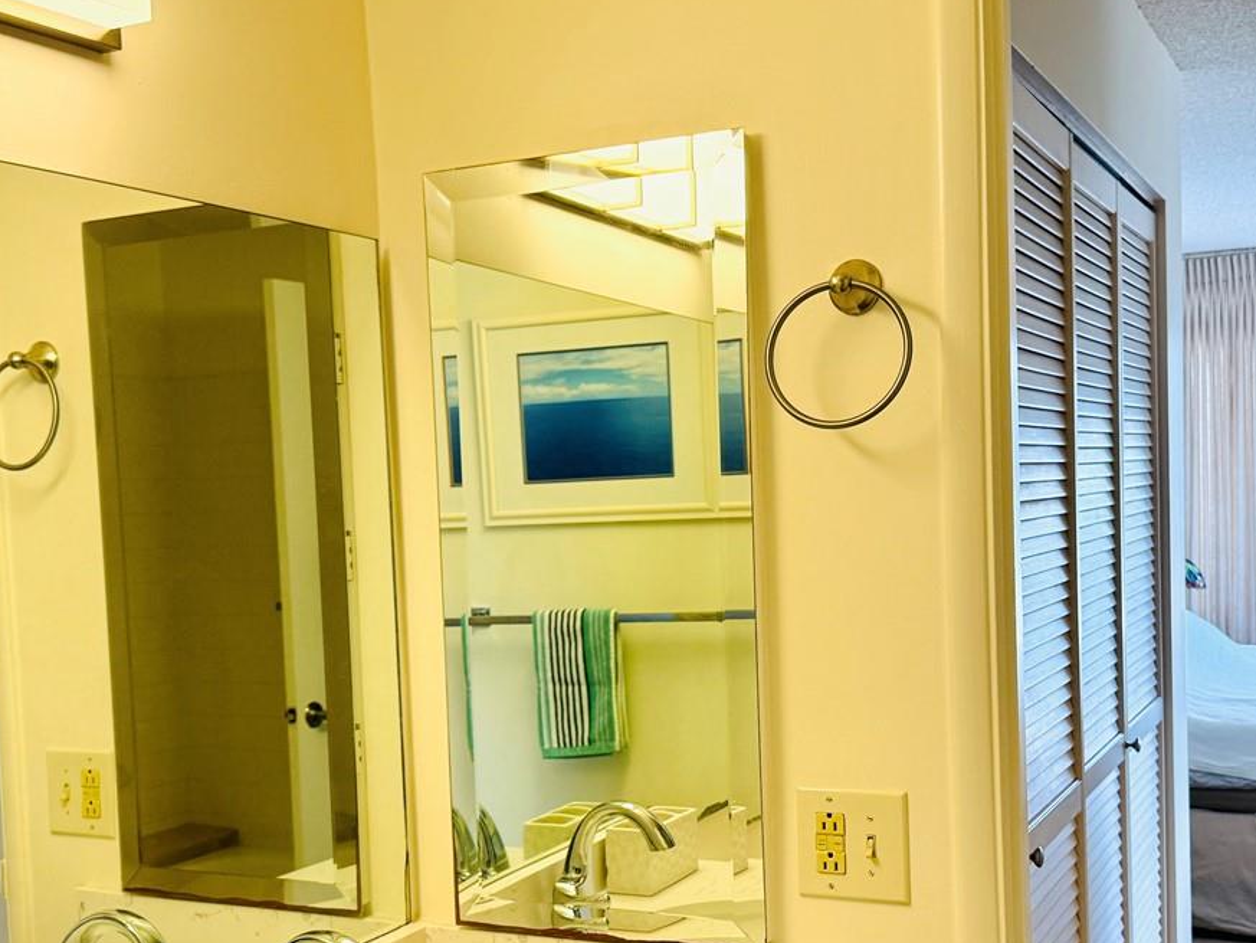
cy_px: 593
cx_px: 587
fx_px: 1597
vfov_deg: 32.7
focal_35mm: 44
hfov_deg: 42.9
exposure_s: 1/240
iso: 125
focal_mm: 6.76
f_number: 1.78
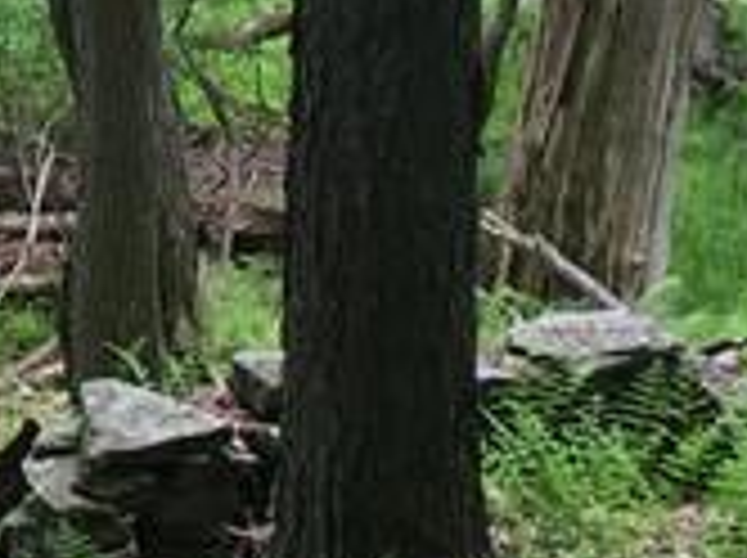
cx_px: -414
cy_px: -166
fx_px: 3857
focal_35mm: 179
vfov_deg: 8.2
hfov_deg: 10.6
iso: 32
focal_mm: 4.15
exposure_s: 1/60
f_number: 2.2
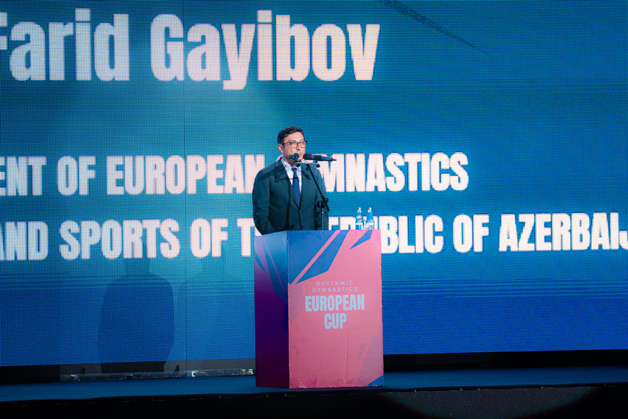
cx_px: 314
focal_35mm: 300
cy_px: 210
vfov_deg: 4.6
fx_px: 5233
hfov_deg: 6.9
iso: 1000
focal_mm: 200
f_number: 2.8
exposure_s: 1/500
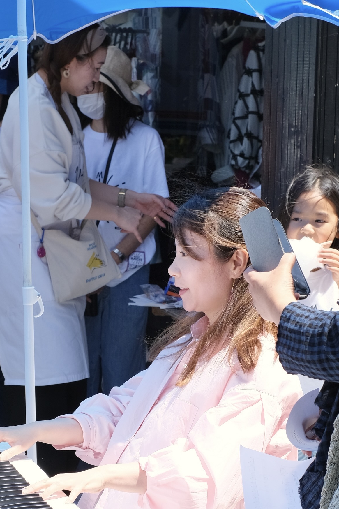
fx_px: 1893
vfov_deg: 15.3
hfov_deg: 10.2
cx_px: 194
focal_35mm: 134
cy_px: 364
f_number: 5.6
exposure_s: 1/500
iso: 320
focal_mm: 35
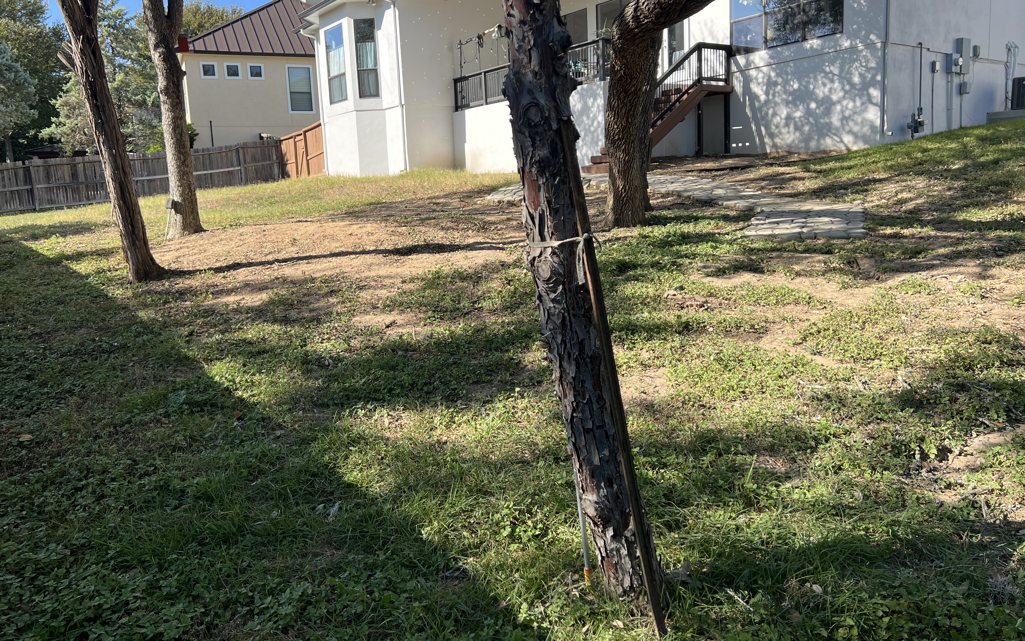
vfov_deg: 44.5
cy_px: 304
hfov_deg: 66.5
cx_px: 506
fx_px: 782
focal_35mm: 28
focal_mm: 5.7
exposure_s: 1/1326
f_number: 1.5
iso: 50
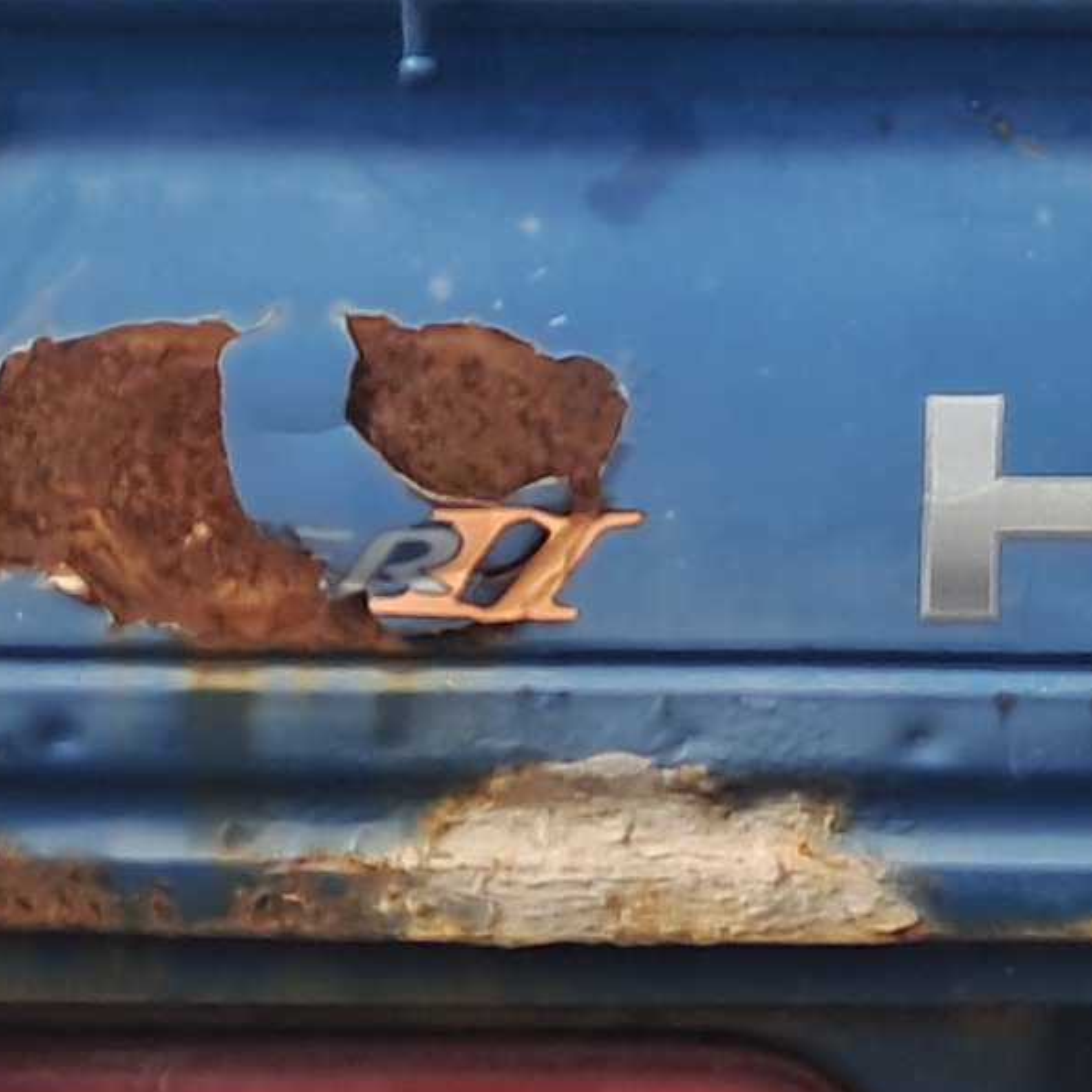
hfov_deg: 10.0
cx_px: 2071
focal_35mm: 163
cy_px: -364
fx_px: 5818
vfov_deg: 10.5
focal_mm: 4
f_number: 1.8
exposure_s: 1/497
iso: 50
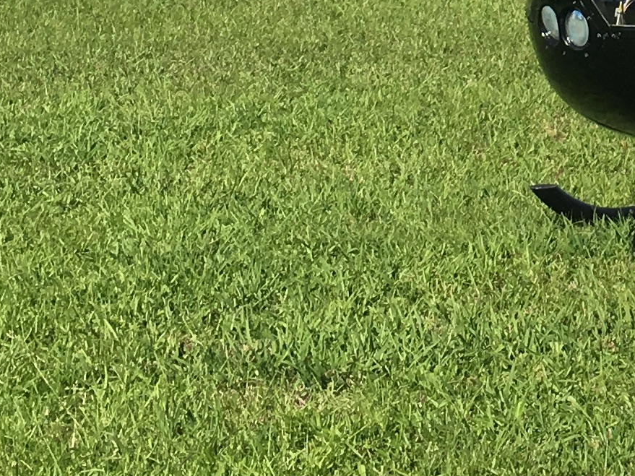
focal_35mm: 133
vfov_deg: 10.5
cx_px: 787
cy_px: -394
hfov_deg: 14.3
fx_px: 2439
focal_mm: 4.15
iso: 25
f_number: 2.2
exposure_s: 1/1479
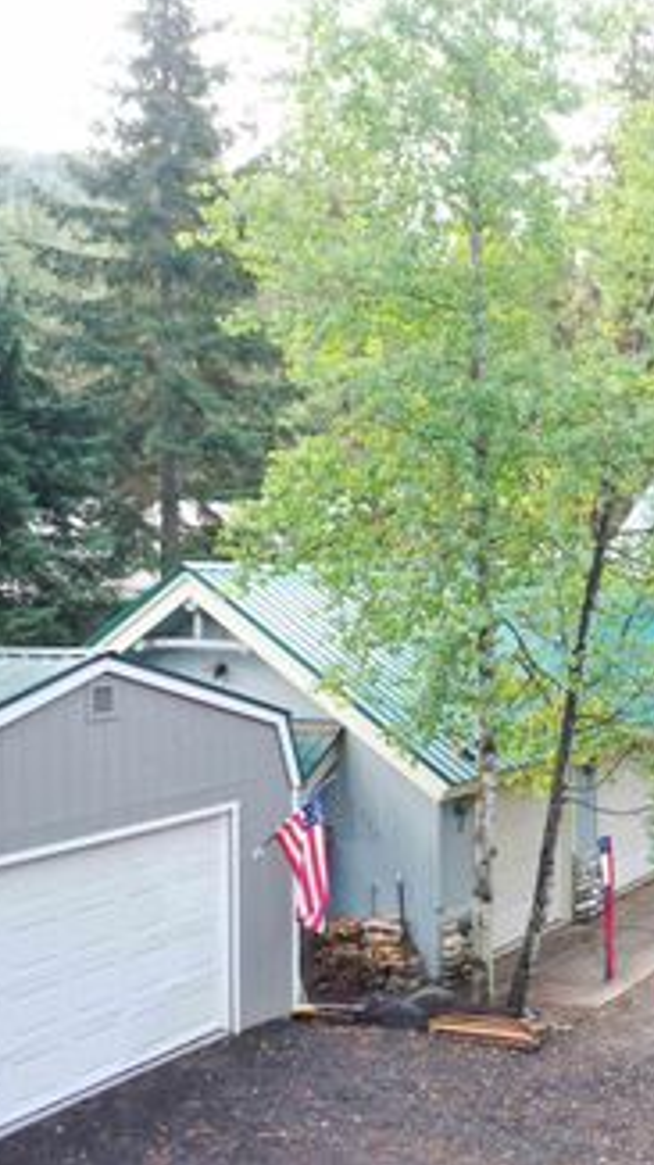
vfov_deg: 45.5
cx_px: 865
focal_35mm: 45
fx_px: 1389
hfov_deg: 23.3
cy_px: 574
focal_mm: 10.26
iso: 100
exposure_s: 1/30
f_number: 3.2
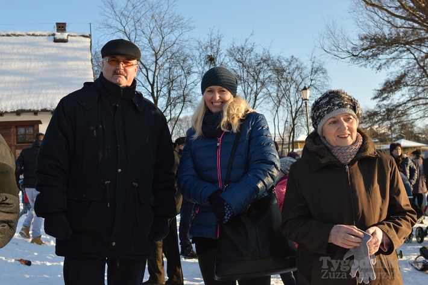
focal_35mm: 42
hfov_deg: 46.4
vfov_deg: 31.8
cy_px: 142
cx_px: 214
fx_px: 499
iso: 200
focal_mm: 28
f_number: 5.6
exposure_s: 1/500
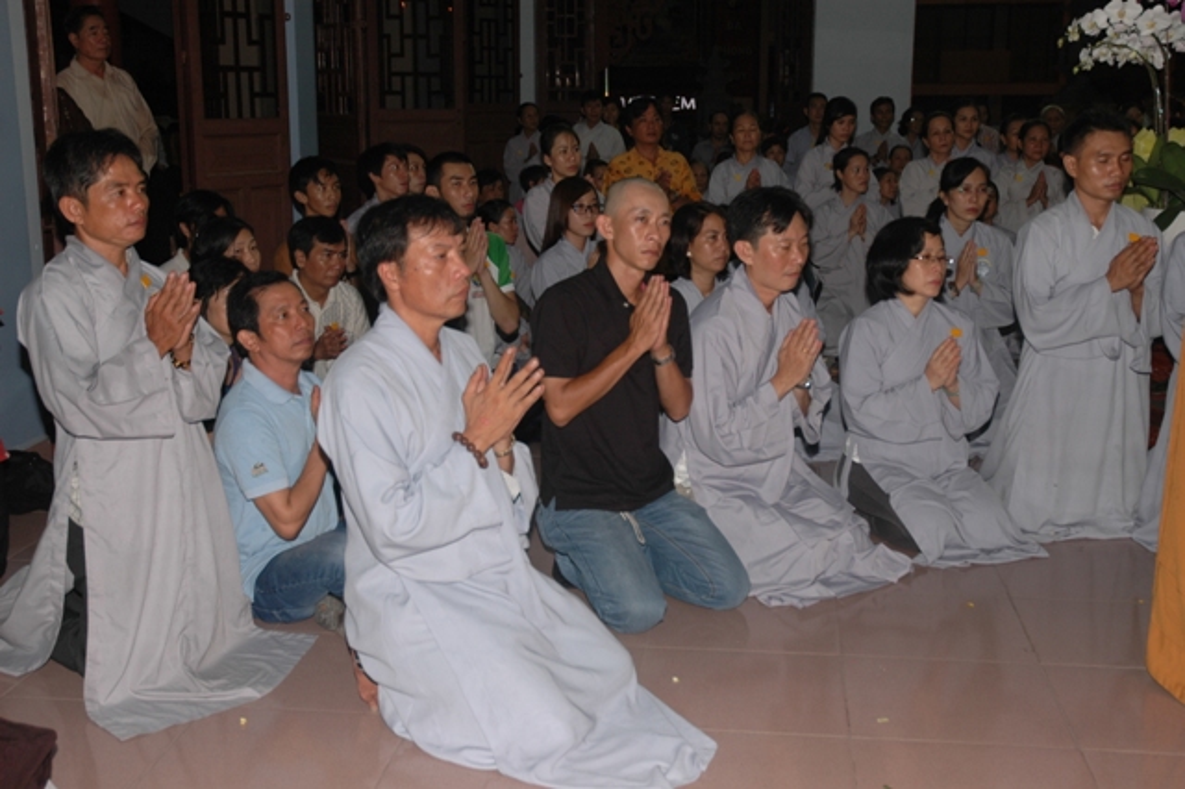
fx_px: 1530
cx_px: 592
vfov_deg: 28.9
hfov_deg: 42.3
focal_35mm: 46
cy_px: 394
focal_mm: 31
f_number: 4
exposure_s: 1/60
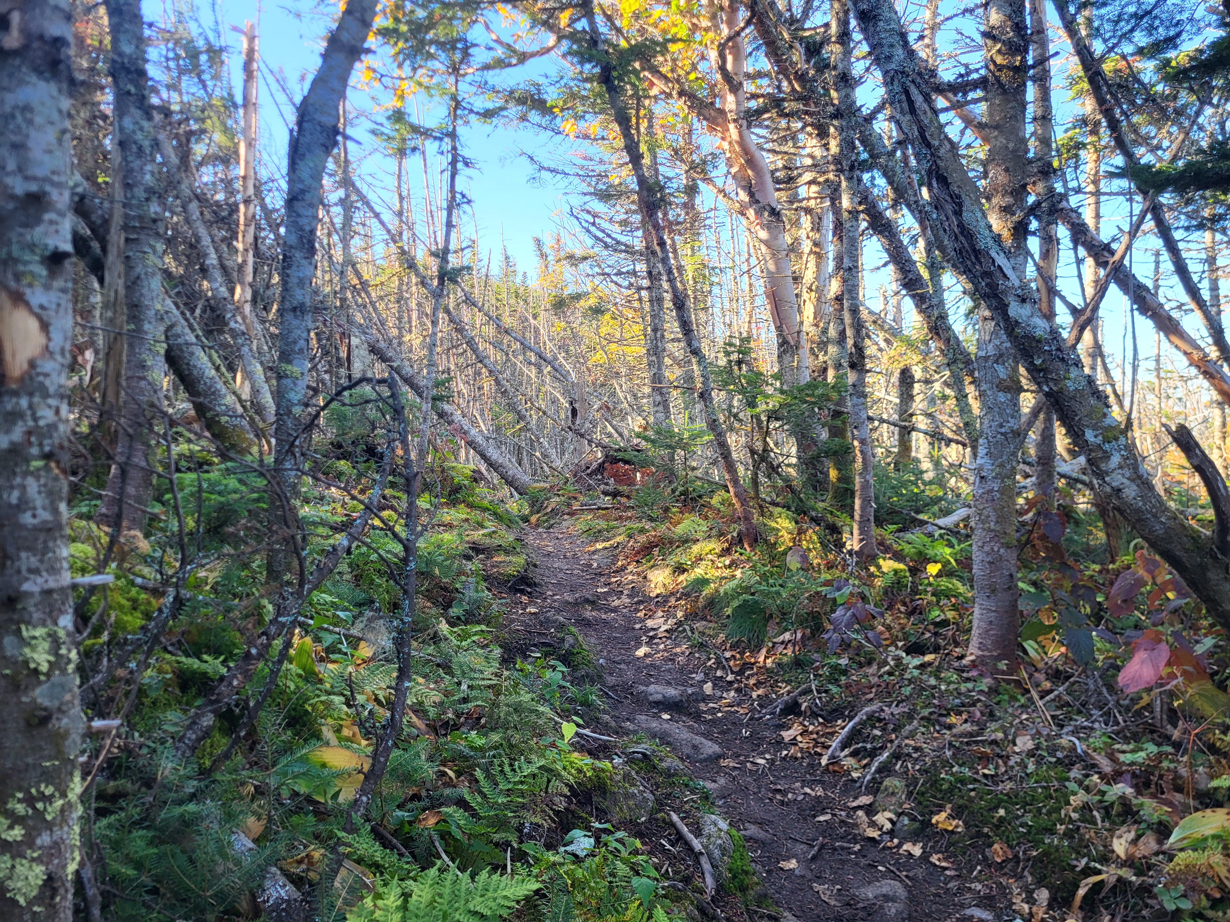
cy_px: 461
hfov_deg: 67.3
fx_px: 924
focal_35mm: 26
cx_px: 615
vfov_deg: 53.1
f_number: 1.8
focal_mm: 5.4
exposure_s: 1/167
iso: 40
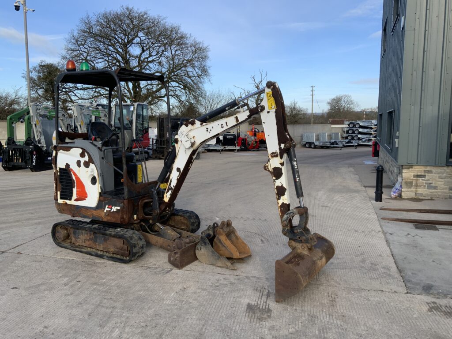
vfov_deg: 48.2
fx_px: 379
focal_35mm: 29
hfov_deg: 61.7
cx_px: 226
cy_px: 170
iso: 16
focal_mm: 3
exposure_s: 1/997
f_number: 1.8
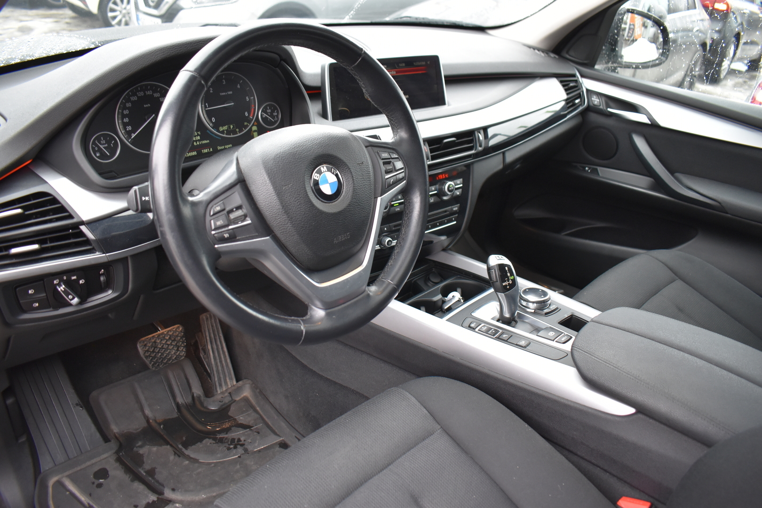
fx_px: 571
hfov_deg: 67.4
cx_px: 381
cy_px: 254
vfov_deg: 47.9
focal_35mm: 27
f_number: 4
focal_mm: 18
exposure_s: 1/60
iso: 800
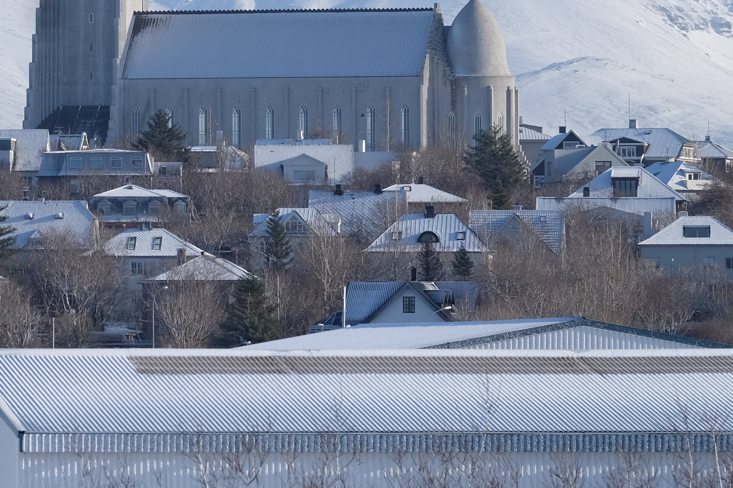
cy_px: 100
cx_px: 14
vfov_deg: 2.7
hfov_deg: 4.0
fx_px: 10403
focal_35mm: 511
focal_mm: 140
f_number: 7.1
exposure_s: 1/400
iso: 200
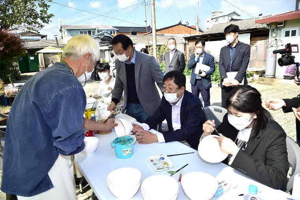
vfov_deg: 53.1
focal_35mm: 24
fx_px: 200
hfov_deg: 73.8
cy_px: 100
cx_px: 150
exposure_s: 1/250
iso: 100
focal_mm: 24
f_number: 7.1
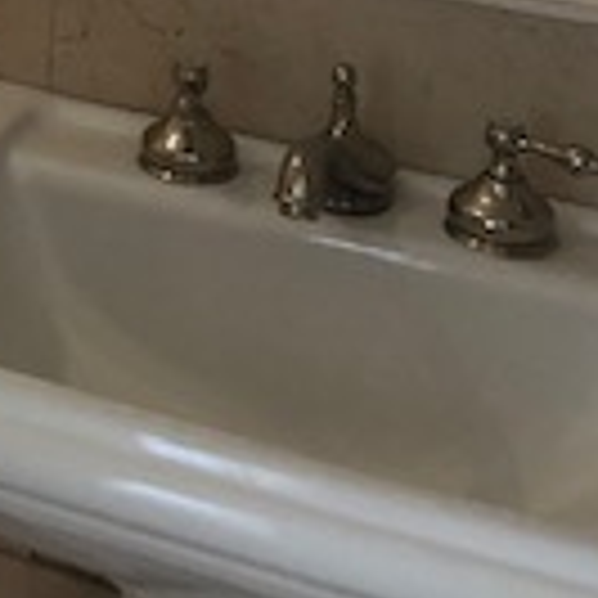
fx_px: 2326
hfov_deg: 13.1
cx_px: -499
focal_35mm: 119
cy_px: -472
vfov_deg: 13.2
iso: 40
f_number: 1.8
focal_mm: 3.99
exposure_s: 1/30
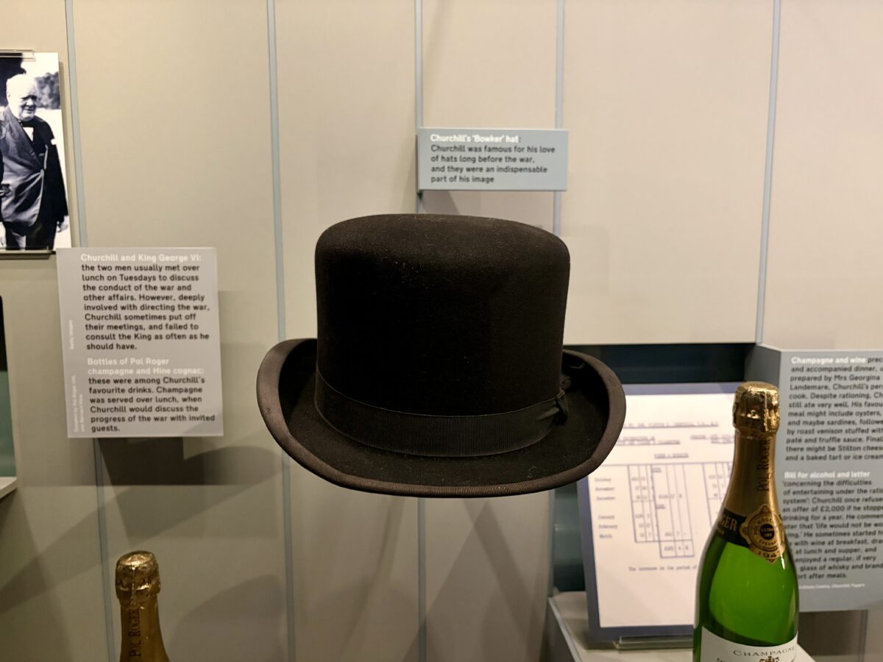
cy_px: 331
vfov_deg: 53.1
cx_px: 442
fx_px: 663
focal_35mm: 26
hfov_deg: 67.3
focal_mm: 5.96
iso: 500
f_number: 1.6
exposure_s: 1/25
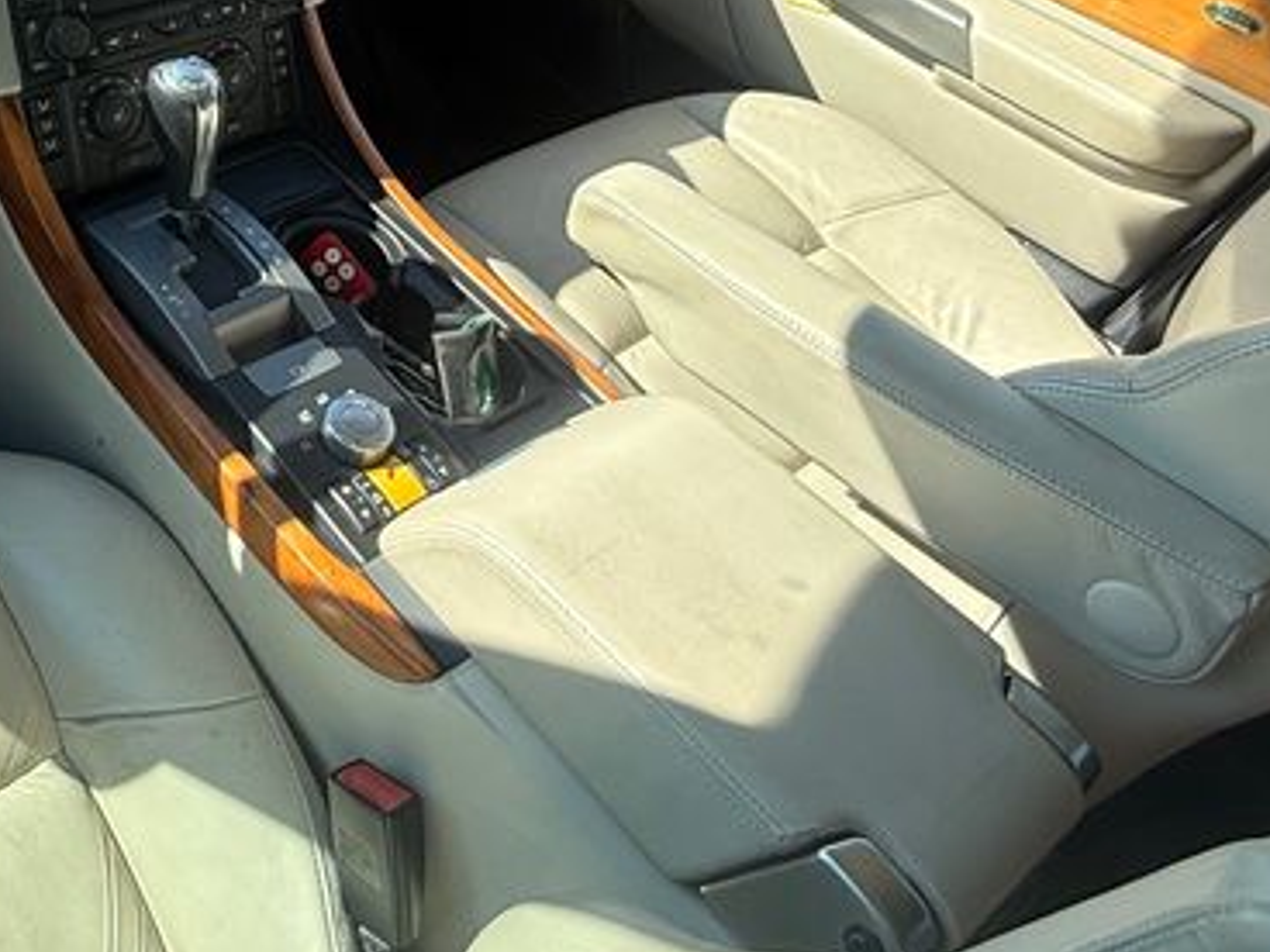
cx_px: 176
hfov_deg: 44.4
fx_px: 1431
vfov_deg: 34.0
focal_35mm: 39
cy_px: 28
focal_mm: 2.22
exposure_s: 1/535
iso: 64
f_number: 2.2
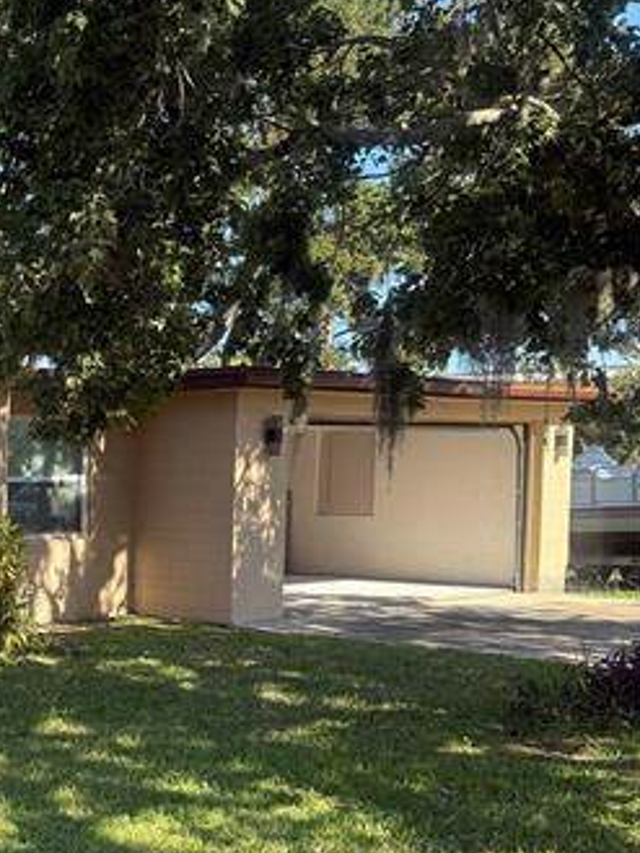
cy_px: 583
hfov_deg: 24.1
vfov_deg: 34.0
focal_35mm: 56
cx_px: -101
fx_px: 1380
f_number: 1.78
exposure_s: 1/1385
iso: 100
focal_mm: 6.76
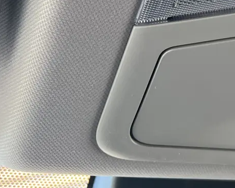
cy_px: -62
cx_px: 368
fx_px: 556
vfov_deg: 17.8
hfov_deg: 20.0
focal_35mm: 80
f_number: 1.5
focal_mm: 5.7
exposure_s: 1/100
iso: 125
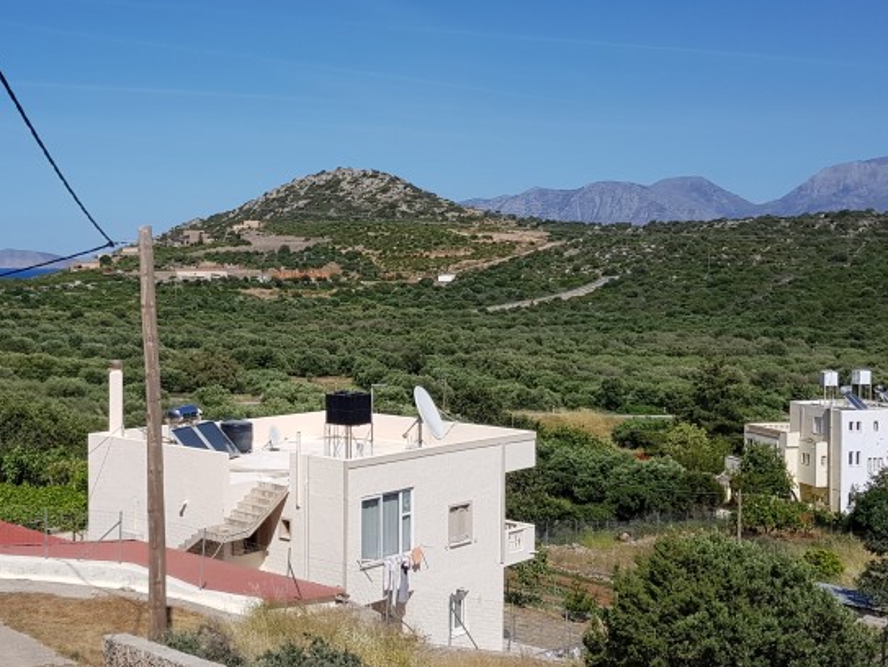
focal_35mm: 49
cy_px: 299
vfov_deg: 29.7
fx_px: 1258
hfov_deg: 38.4
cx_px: 283
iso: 40
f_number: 1.7
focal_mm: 4.2
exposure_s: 1/3864
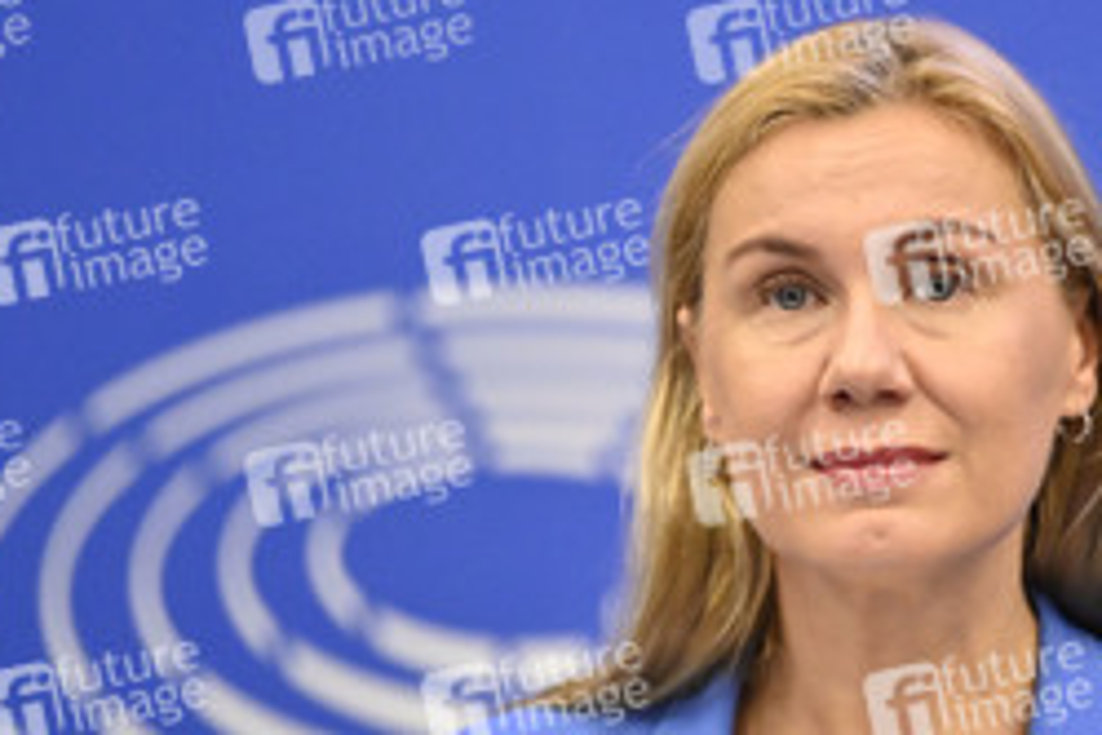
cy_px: 584
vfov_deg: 3.8
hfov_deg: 5.7
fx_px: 11080
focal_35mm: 362
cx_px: 861
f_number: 2.8
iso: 5000
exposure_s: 1/1000
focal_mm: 200
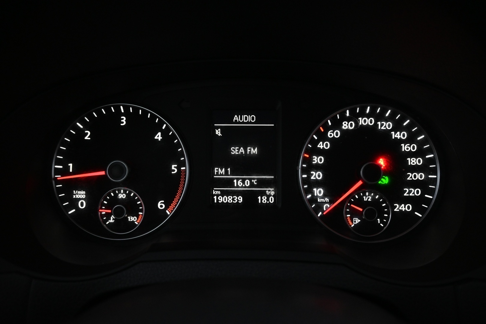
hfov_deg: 61.9
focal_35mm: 30
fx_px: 405
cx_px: 243
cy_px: 162
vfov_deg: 43.6
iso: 2000
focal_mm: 20
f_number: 3.8
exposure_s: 1/30
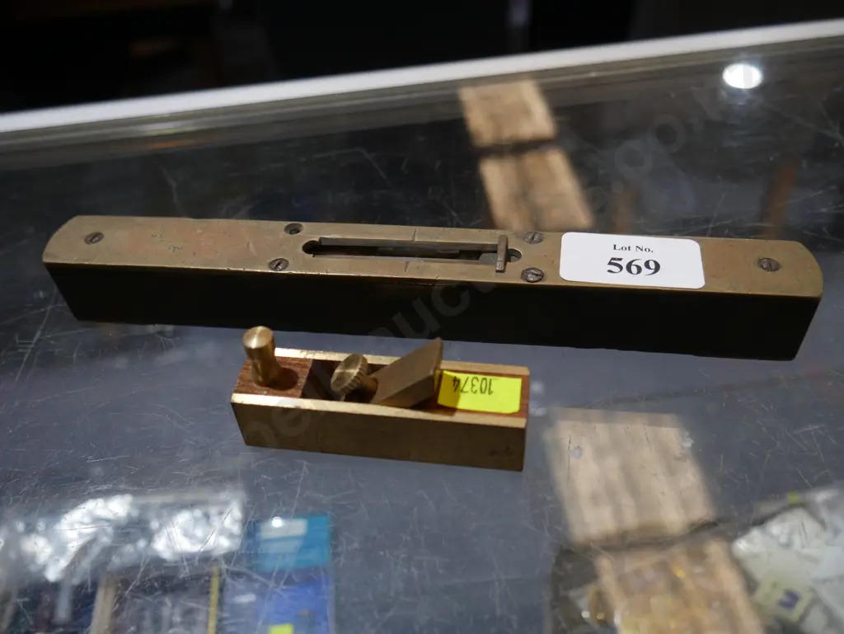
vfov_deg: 46.8
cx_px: 422
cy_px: 317
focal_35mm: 30
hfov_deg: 59.9
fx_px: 732
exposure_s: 1/80
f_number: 3.6
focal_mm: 15
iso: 200
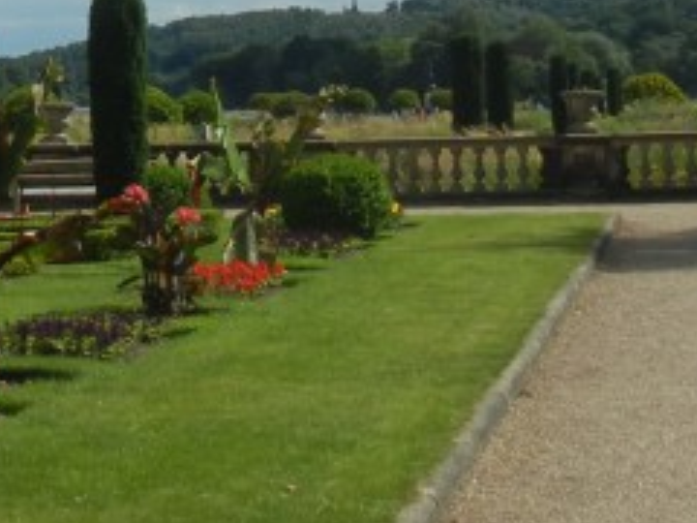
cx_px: 9
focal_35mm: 128
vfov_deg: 11.3
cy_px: -110
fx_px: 2577
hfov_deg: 15.1
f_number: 7
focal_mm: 5.4
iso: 160
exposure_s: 1/640
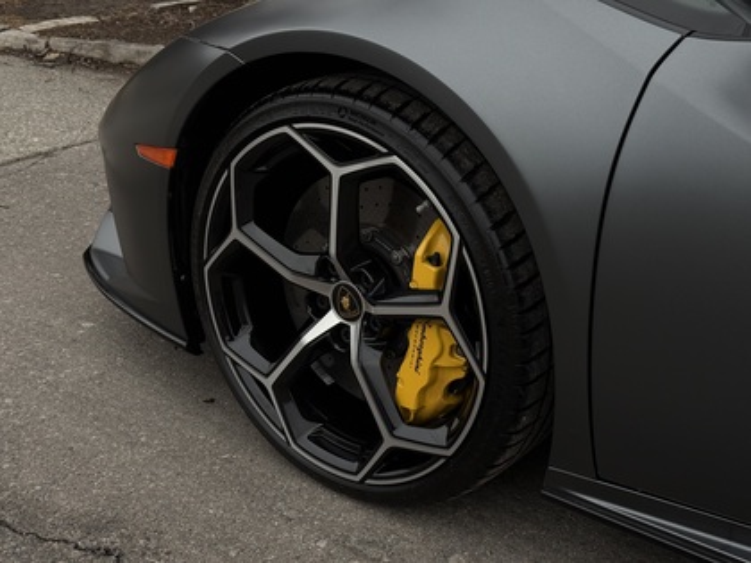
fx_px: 1041
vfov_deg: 30.3
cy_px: 282
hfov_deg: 39.7
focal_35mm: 48
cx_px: 376
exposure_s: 1/987
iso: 100
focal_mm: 6.76
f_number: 1.78
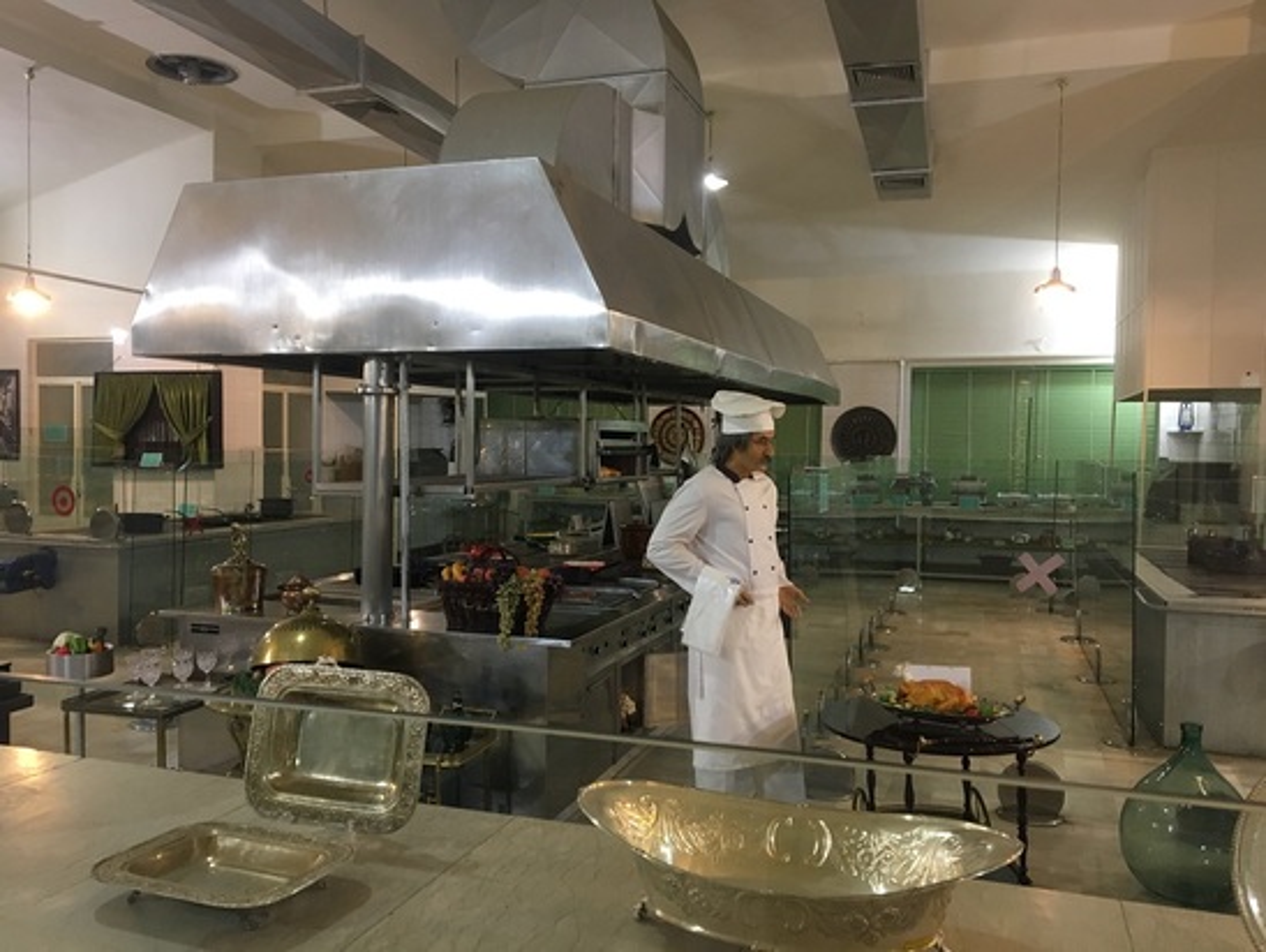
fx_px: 1062
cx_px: 633
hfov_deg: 61.6
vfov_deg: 48.3
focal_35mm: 29
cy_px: 476
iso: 125
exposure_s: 1/33
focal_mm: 4.15
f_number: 2.2
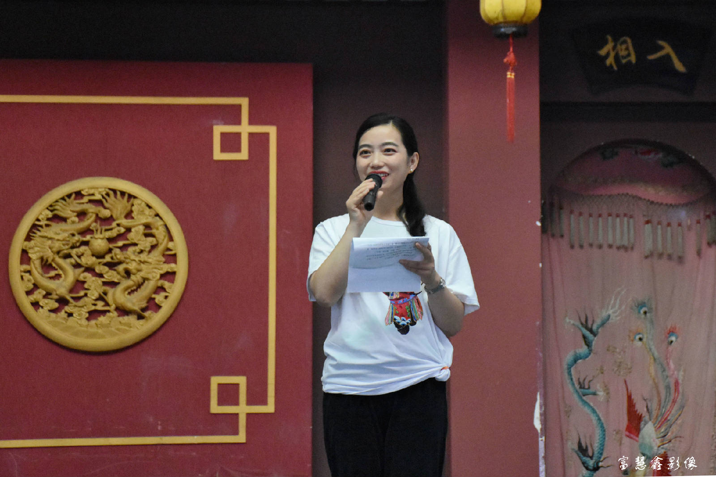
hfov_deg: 19.5
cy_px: 238
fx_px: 2088
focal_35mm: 105
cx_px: 358
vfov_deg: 13.0
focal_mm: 70
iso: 7200
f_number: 5
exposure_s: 1/125
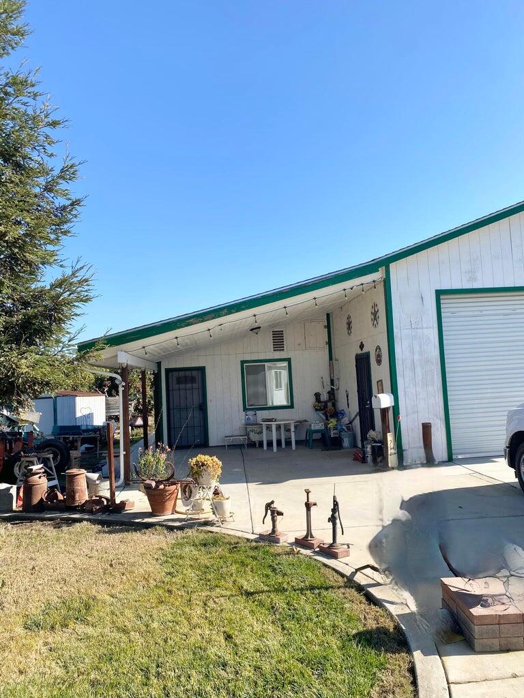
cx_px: 262
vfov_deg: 67.3
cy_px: 349
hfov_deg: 53.1
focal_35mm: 26
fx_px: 525
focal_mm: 4.25
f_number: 1.8
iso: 32
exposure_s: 1/2066
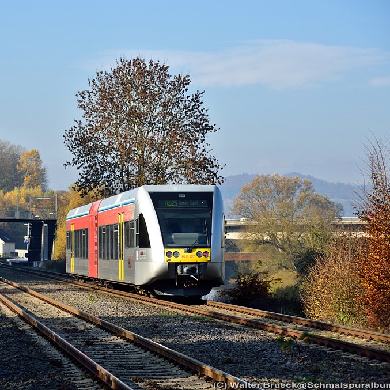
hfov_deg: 12.9
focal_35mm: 135
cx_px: 119
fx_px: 1721
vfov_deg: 12.9
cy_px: 196
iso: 320
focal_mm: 105
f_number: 6.3
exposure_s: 1/800
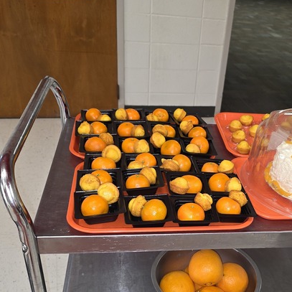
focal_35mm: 40
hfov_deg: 40.9
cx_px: 212
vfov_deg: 41.3
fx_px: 382
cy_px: 197
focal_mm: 6.3
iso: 100
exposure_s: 1/30
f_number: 1.7
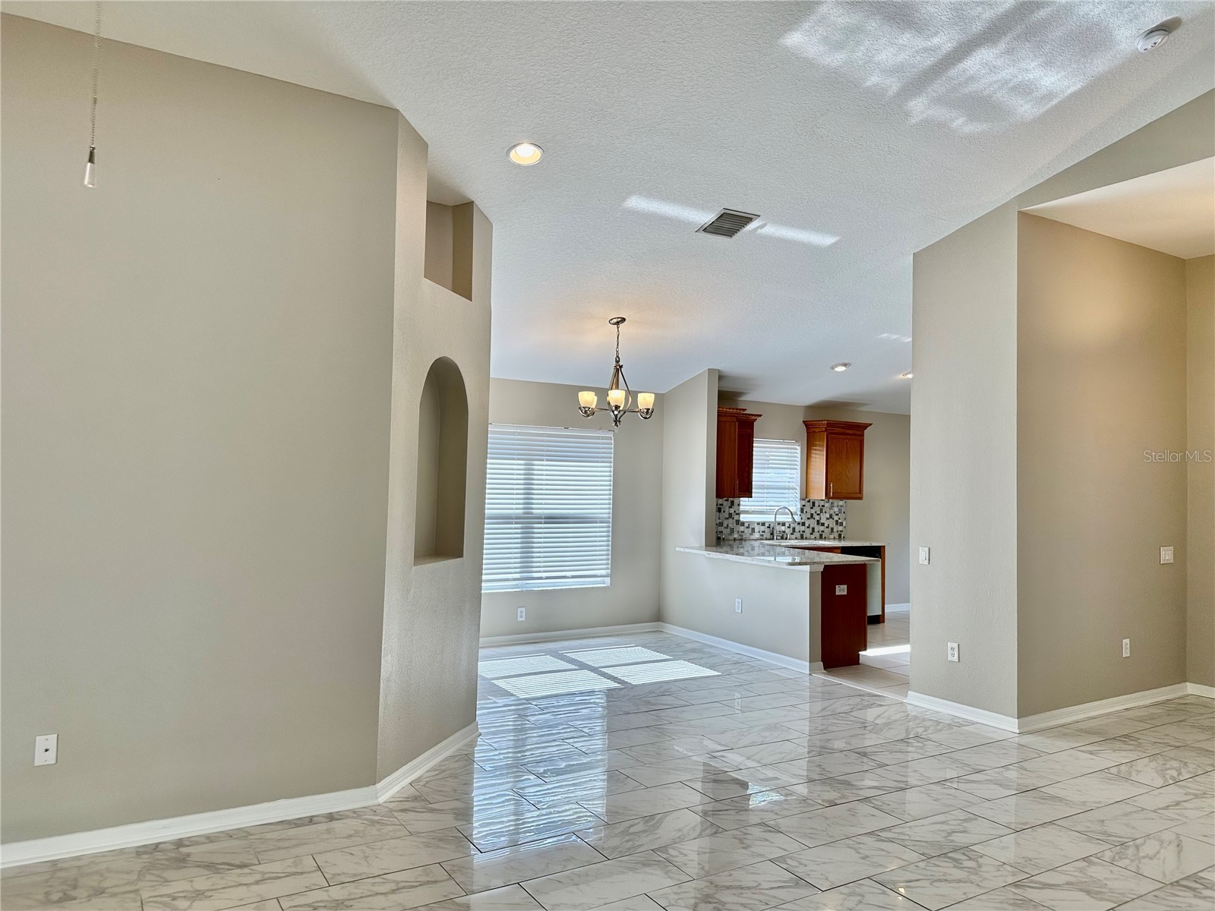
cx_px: 608
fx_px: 842
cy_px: 456
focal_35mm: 24
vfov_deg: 56.8
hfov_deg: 71.6
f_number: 1.78
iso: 80
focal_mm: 6.86
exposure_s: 1/357
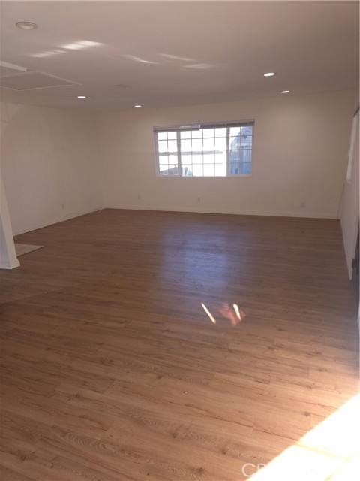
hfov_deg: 58.9
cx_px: 180
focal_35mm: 23
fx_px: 319
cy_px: 240
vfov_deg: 73.9
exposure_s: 1/120
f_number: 1.8
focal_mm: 5.4
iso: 50
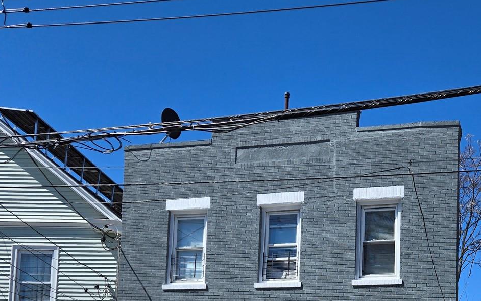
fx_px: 695
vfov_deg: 22.8
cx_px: 355
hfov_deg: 37.3
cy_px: 343
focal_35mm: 53
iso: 25
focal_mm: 5.4
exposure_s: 1/2210
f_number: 1.8
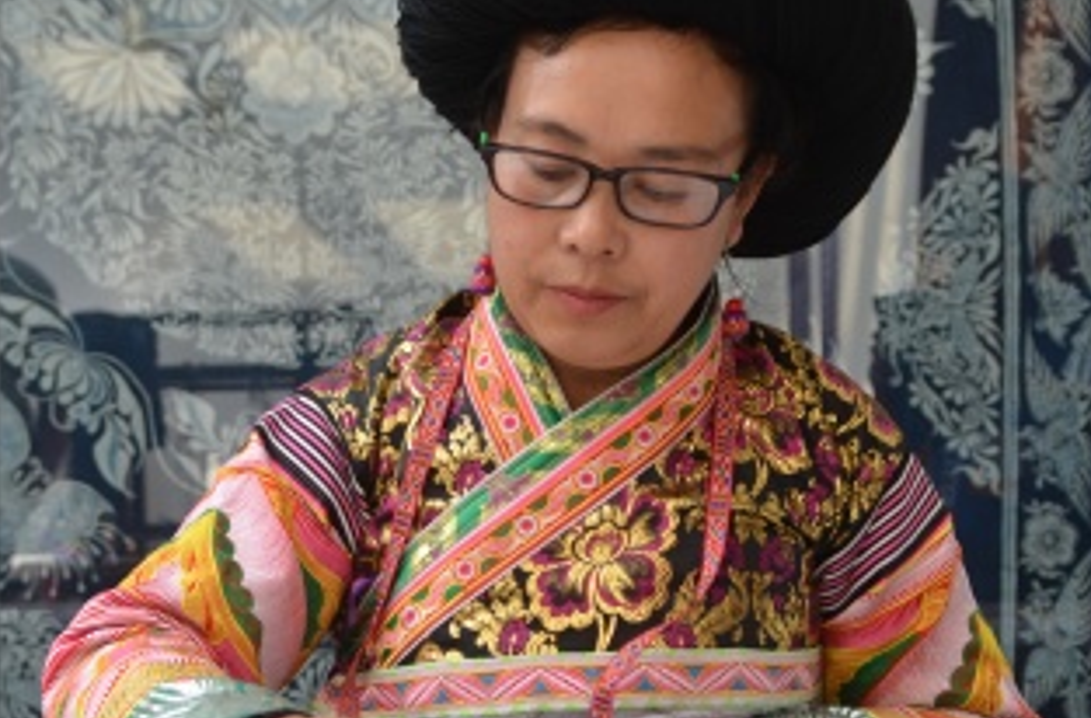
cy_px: 484
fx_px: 1449
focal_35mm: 48
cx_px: 579
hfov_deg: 41.2
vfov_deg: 27.6
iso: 100
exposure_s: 1/100
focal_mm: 20
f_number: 2.8
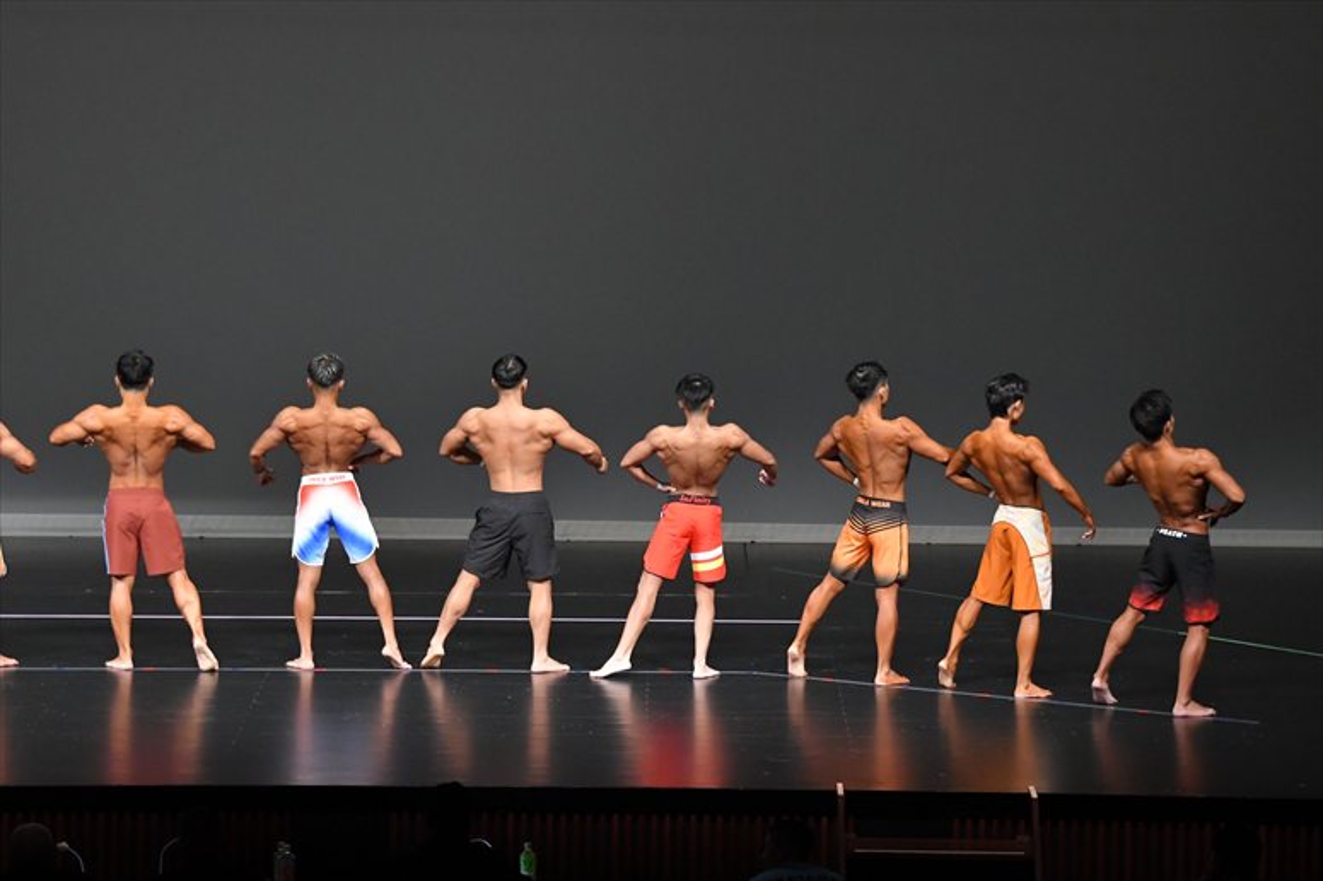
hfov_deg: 14.0
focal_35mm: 147
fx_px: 5400
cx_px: 662
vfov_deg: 9.3
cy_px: 440
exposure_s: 1/400
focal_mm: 98
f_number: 5.6
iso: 4000
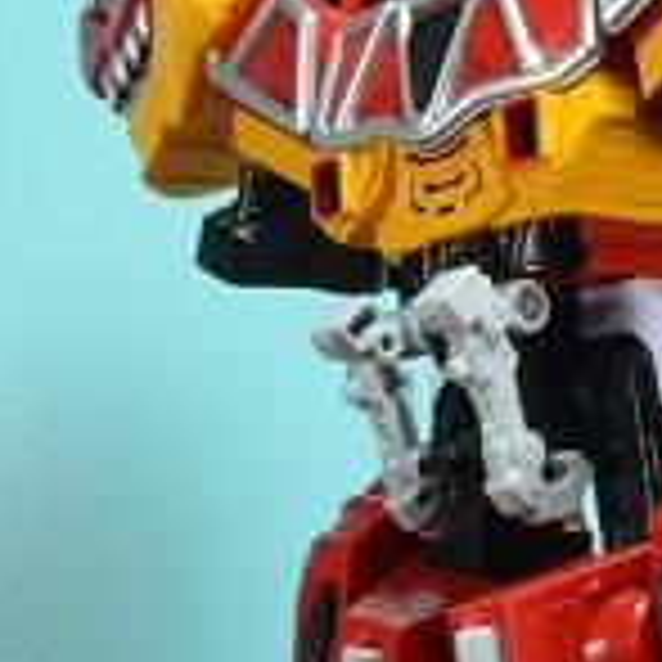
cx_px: 651
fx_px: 2640
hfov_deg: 14.1
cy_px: 603
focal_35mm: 122
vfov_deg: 14.1
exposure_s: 1
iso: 100
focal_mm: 22
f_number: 20
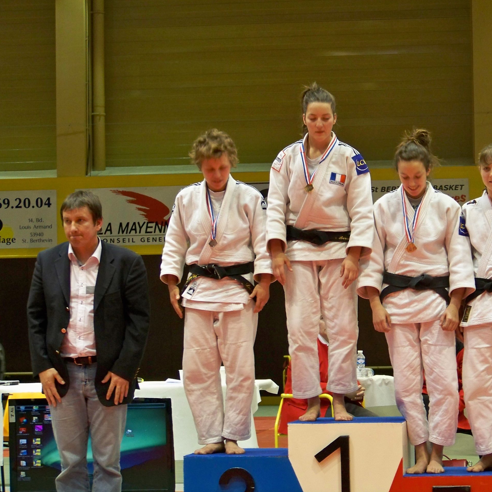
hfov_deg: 13.5
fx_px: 2074
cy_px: 245
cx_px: 327
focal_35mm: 129
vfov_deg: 13.5
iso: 250
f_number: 3.2
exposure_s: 1/50
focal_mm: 19.3
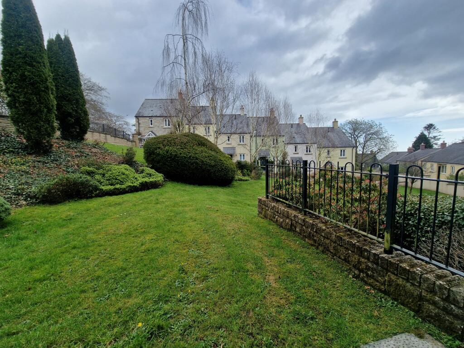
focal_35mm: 13
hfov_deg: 106.2
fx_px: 174
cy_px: 174
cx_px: 232
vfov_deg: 89.9
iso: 50
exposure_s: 1/936
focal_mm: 2.2
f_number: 2.2
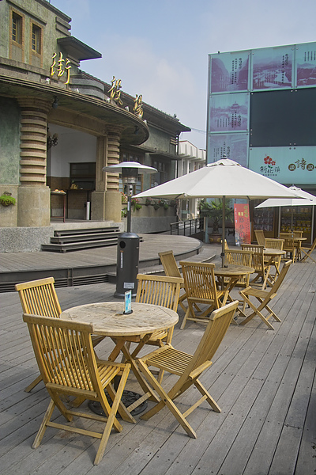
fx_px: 408
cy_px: 238
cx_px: 158
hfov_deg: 42.3
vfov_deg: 60.3
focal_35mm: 31
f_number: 4.5
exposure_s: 1/500
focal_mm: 18
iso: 100
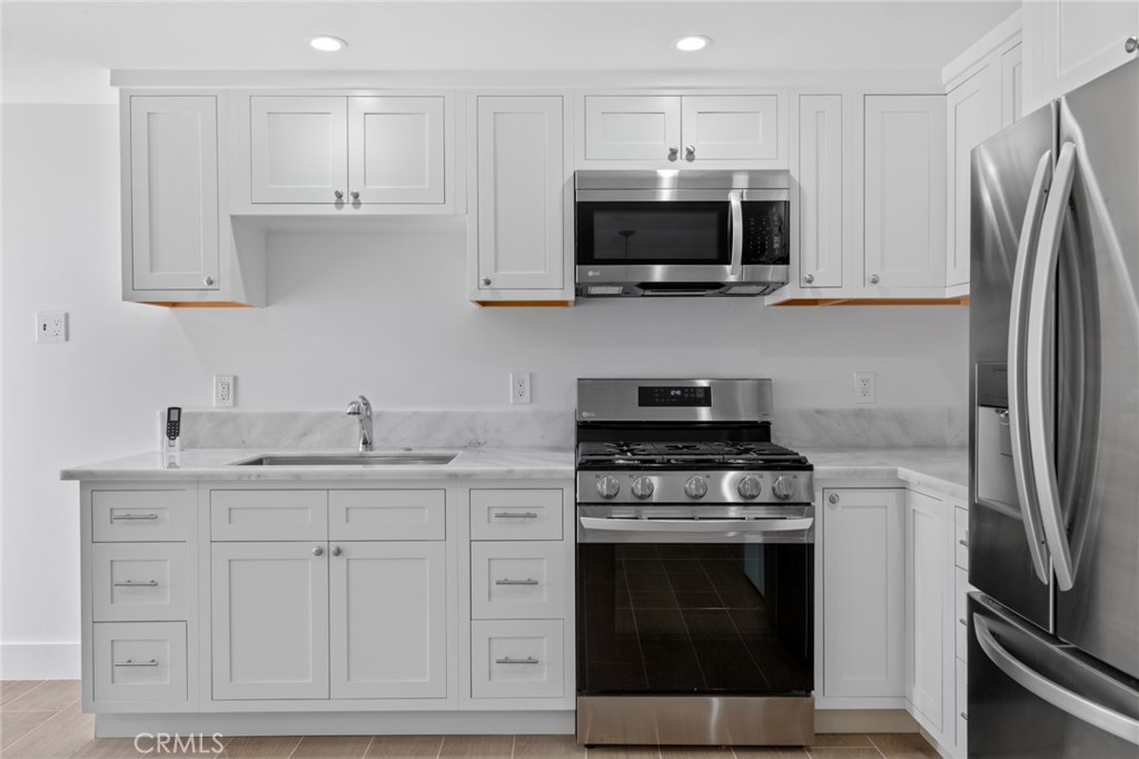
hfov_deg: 69.4
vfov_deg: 49.5
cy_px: 380
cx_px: 570
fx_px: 822
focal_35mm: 26
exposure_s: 1/6
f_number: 8
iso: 200
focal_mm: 26
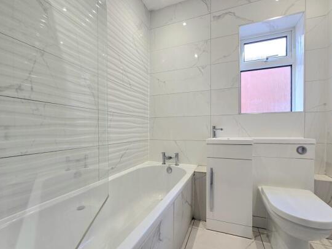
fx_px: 134
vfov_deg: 85.7
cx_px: 175
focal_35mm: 14
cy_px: 129
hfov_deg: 102.0
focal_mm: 2.2
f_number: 2.2
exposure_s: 1/101
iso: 64
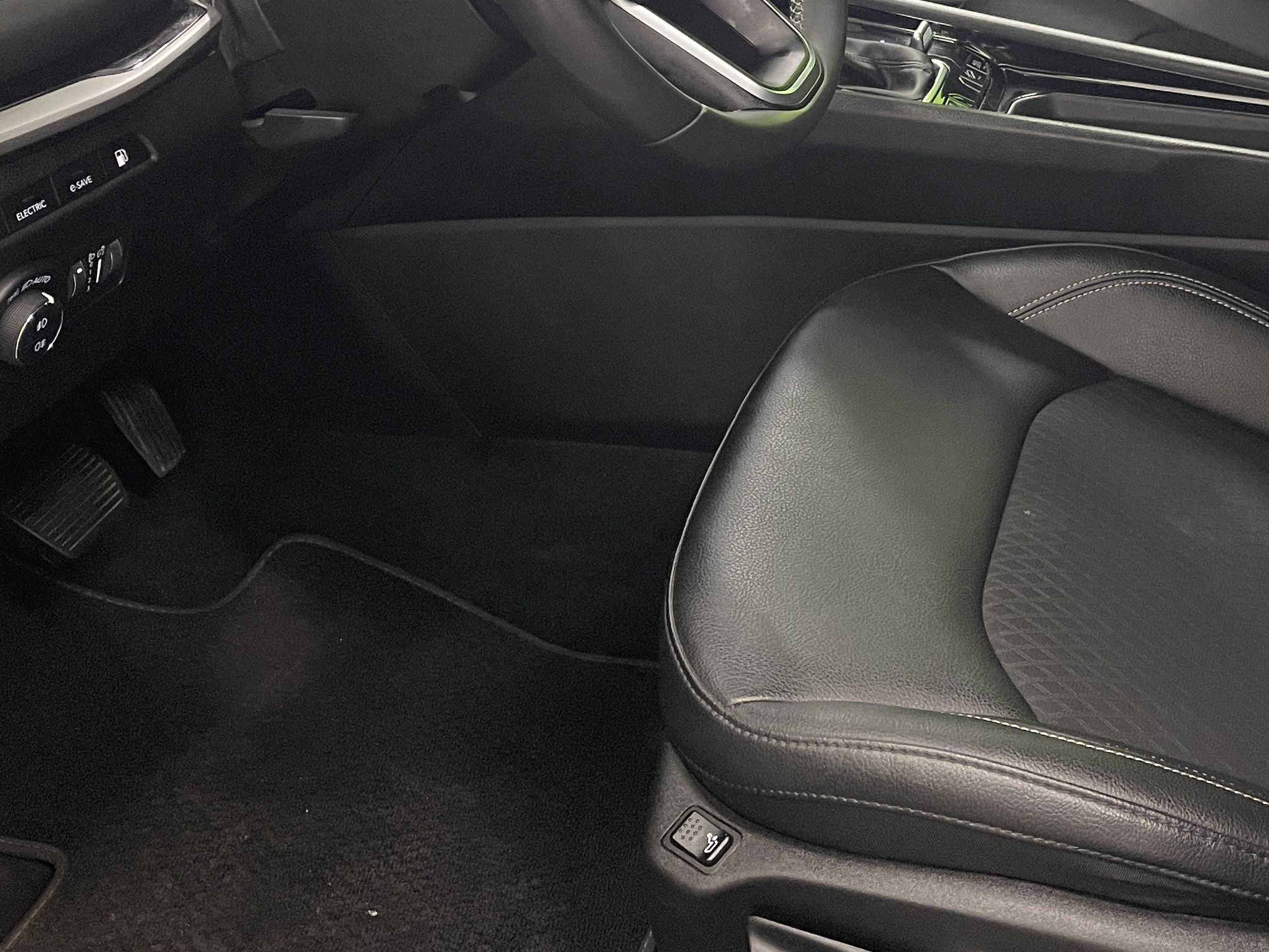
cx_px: 865
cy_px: 27
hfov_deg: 37.0
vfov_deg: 27.1
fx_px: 1870
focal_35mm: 51
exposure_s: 1/50
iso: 100
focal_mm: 4.2
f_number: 1.6
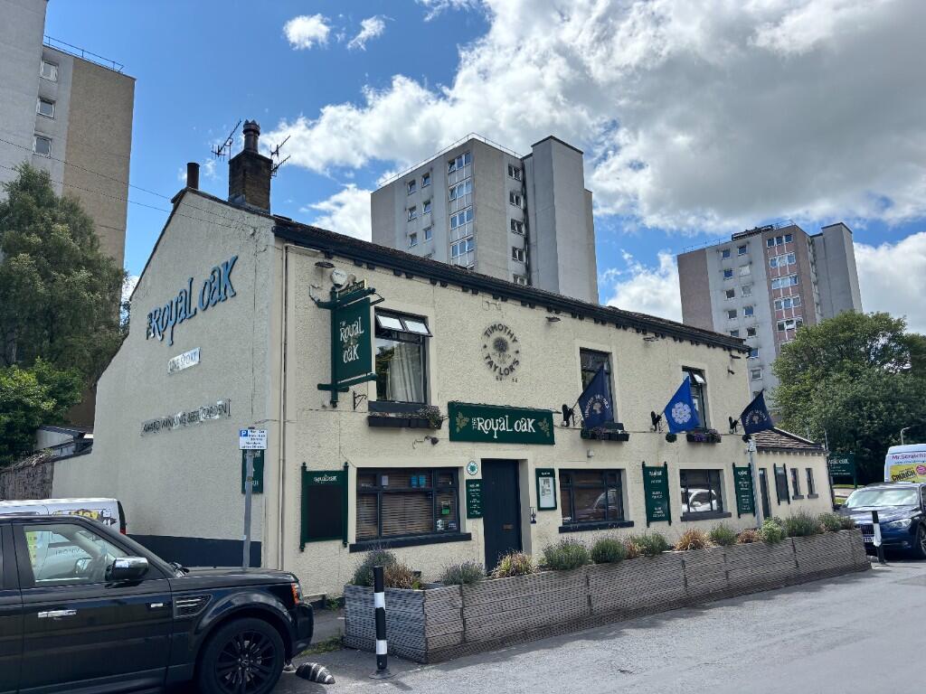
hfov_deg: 67.3
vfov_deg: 53.1
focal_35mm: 26
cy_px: 347
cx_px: 463
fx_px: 696
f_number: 1.6
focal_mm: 5.96
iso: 50
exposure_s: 1/3650
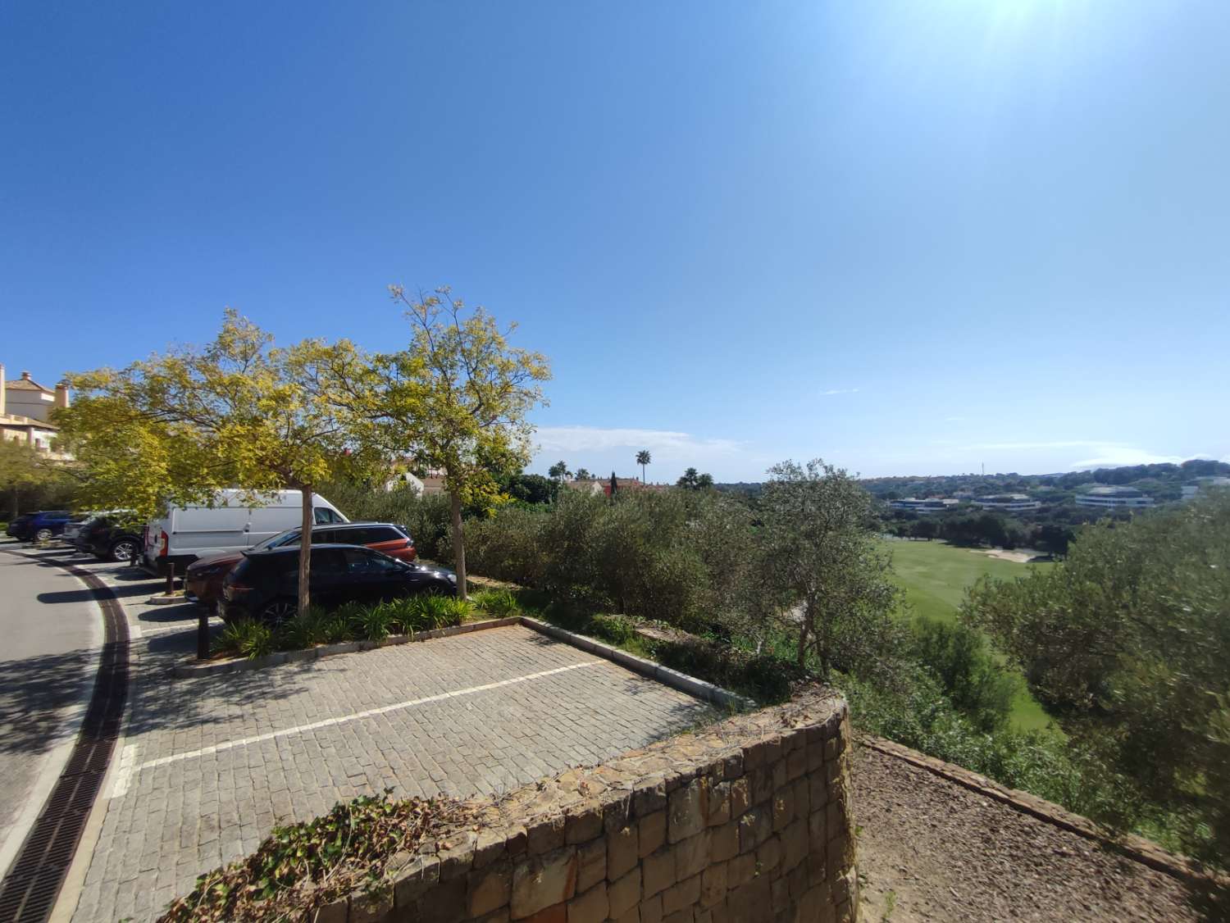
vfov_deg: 78.1
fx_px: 569
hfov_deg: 94.5
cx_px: 615
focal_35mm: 16
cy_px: 462
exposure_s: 1/1801
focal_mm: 1.65
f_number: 2.2
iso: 50
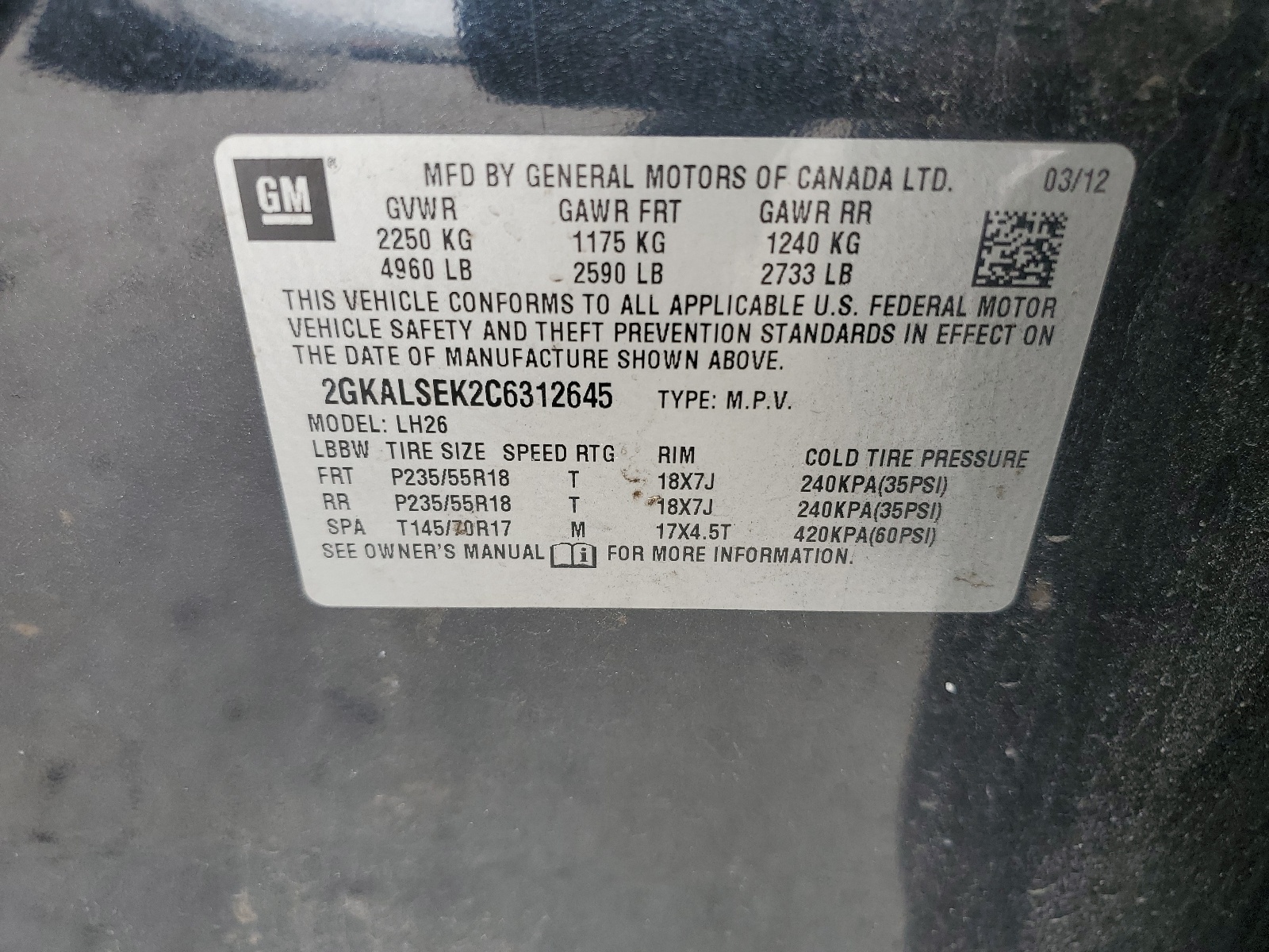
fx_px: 953
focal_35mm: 26
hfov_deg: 67.3
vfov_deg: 53.1
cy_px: 476
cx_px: 634
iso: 50
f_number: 1.5
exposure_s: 1/189
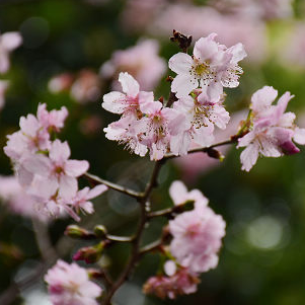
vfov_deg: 5.9
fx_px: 2961
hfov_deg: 5.9
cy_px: 158
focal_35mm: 297
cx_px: 179
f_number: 6.3
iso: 500
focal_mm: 140
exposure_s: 1/250
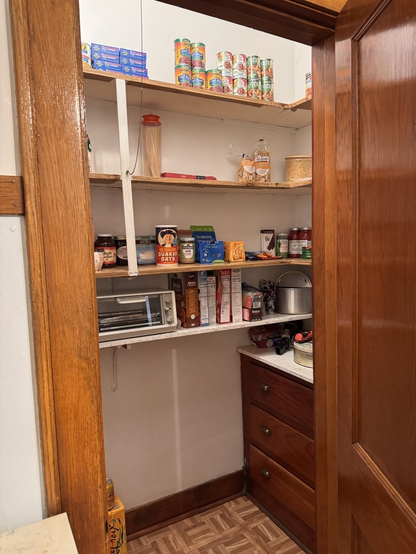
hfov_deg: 56.8
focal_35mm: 24
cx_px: 208
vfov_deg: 71.6
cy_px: 277
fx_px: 385
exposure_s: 1/60
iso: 640
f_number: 1.78
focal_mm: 6.76
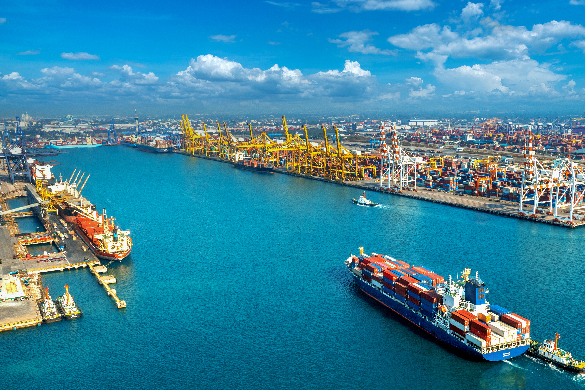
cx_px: 362
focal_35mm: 36
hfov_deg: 52.6
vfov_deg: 36.7
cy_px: 237
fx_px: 585
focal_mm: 10.26
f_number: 5
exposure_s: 1/640
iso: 100
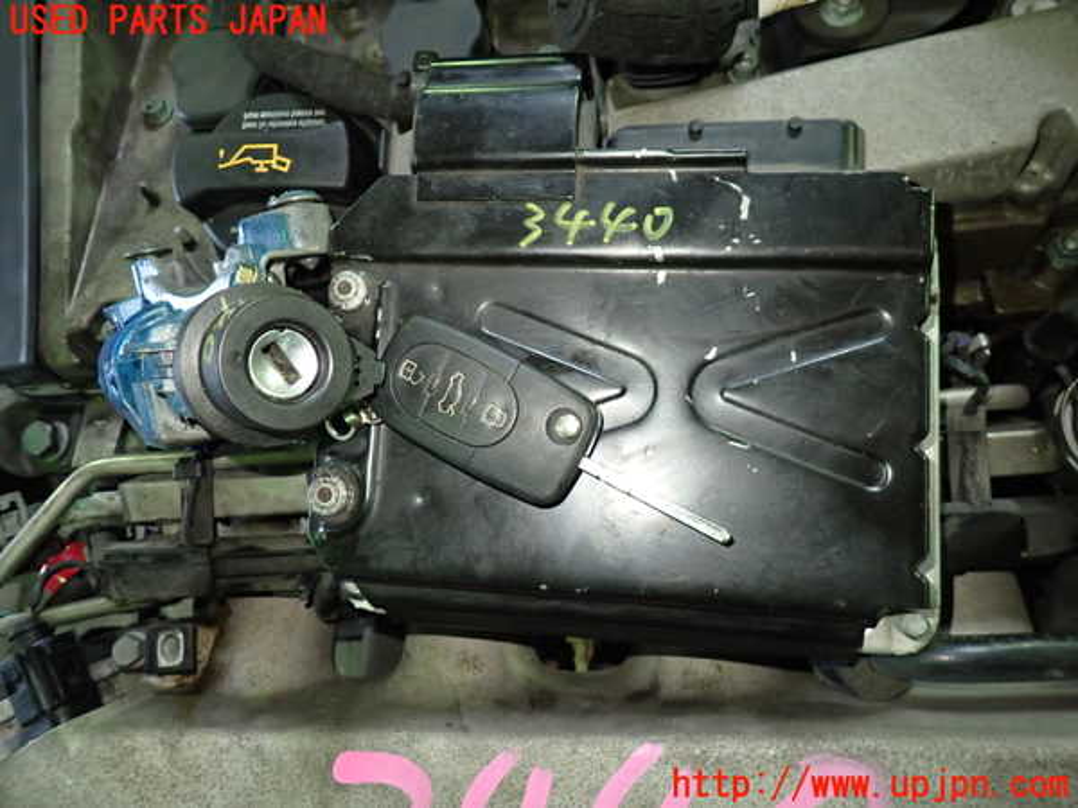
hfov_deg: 69.4
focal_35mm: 25
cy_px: 404
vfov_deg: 54.9
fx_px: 779
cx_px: 539
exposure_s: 1/30
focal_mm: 4.5
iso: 500
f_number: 2
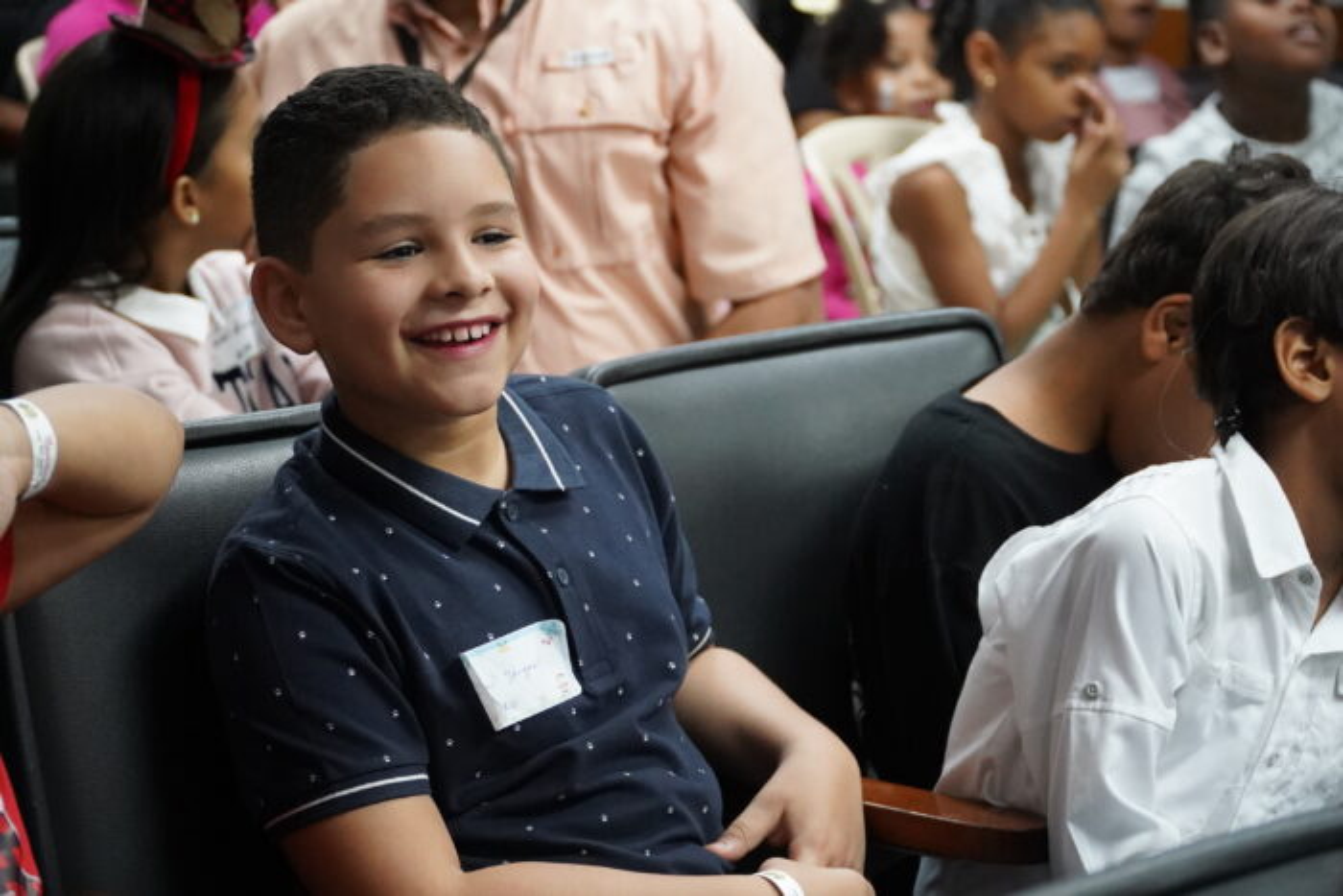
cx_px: 672
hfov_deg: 22.4
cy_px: 448
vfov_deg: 15.0
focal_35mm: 91
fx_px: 3395
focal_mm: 61
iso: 6400
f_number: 4
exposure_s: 1/200
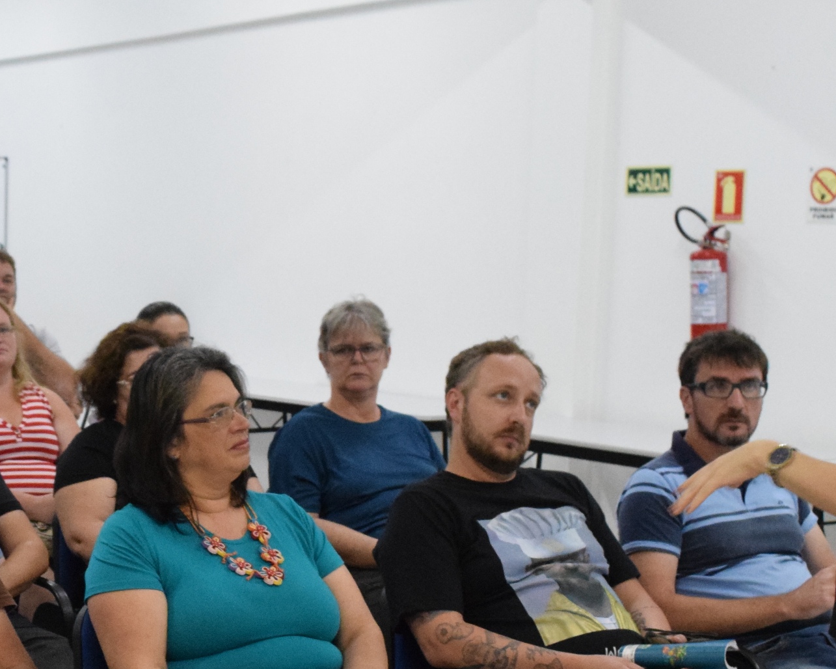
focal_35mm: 71
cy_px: 607
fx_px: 1757
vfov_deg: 21.1
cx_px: 110
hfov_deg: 26.0
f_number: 6.3
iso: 3200
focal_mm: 18
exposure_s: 1/160
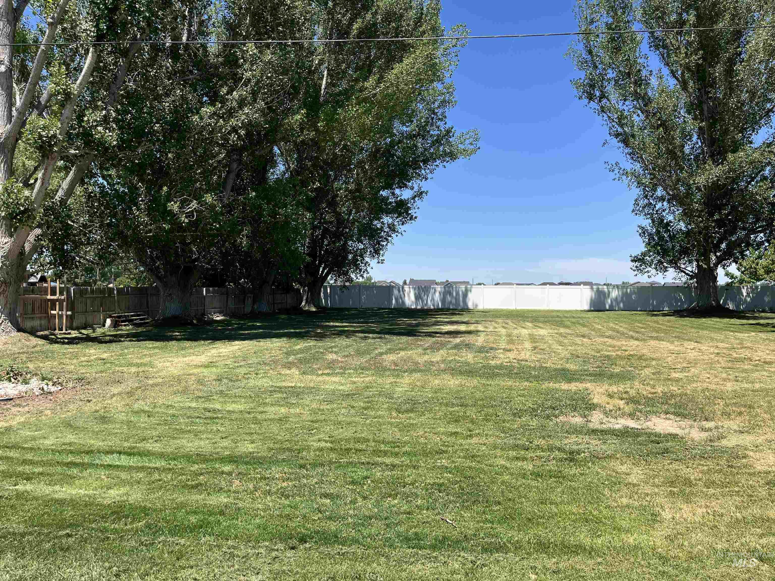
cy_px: 290
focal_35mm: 26
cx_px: 388
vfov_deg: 53.1
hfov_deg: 67.3
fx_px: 582
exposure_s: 1/2899
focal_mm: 5.1
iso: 50
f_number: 1.6
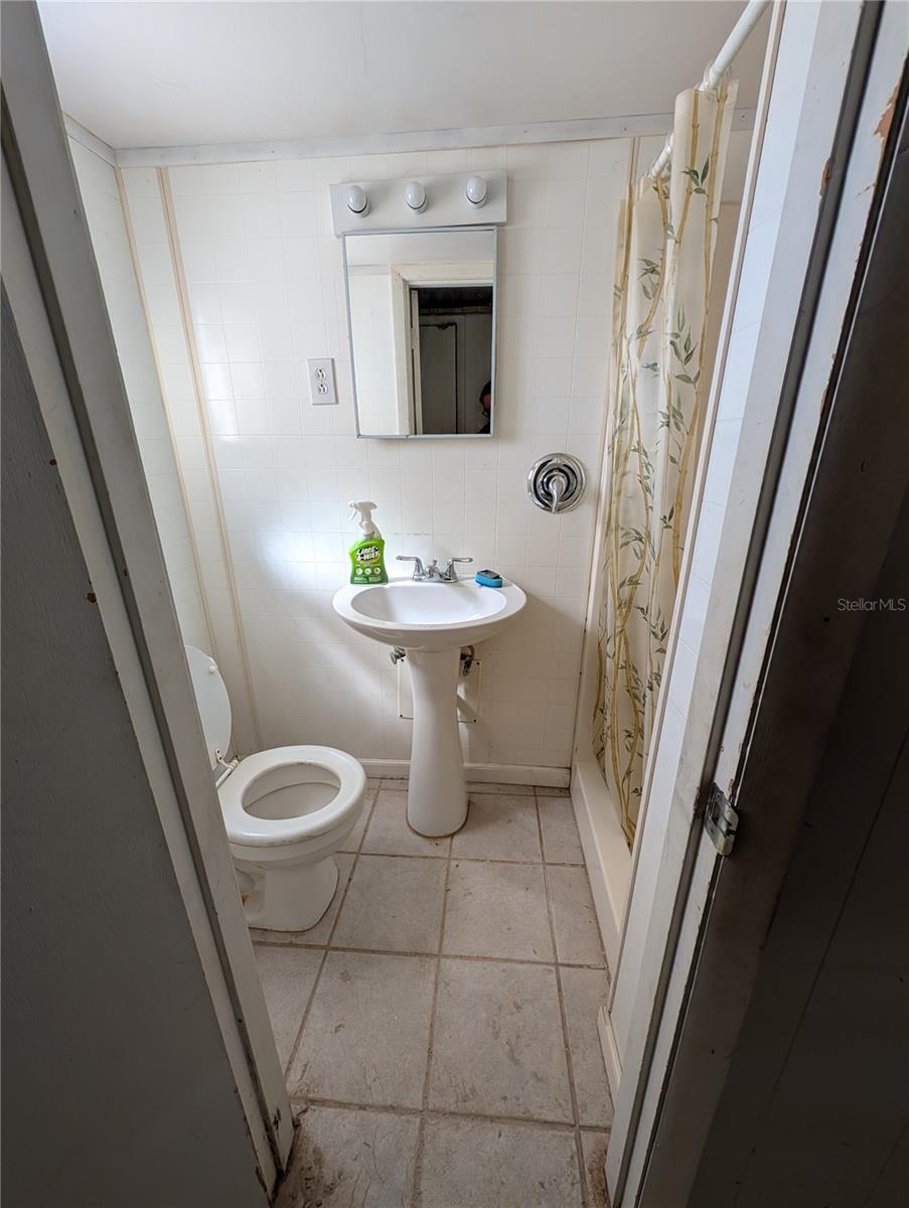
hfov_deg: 94.6
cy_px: 604
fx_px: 419
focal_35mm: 12
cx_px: 454
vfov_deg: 110.5
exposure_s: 1/65.2
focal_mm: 2.02
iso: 99
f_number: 1.7
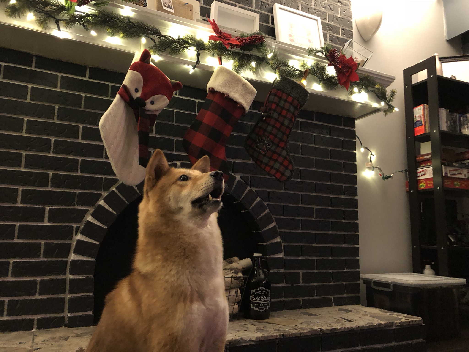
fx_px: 379
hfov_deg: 63.4
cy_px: 176
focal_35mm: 28
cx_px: 234
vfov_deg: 49.7
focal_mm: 3.99
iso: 125
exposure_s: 1/4
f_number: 1.8
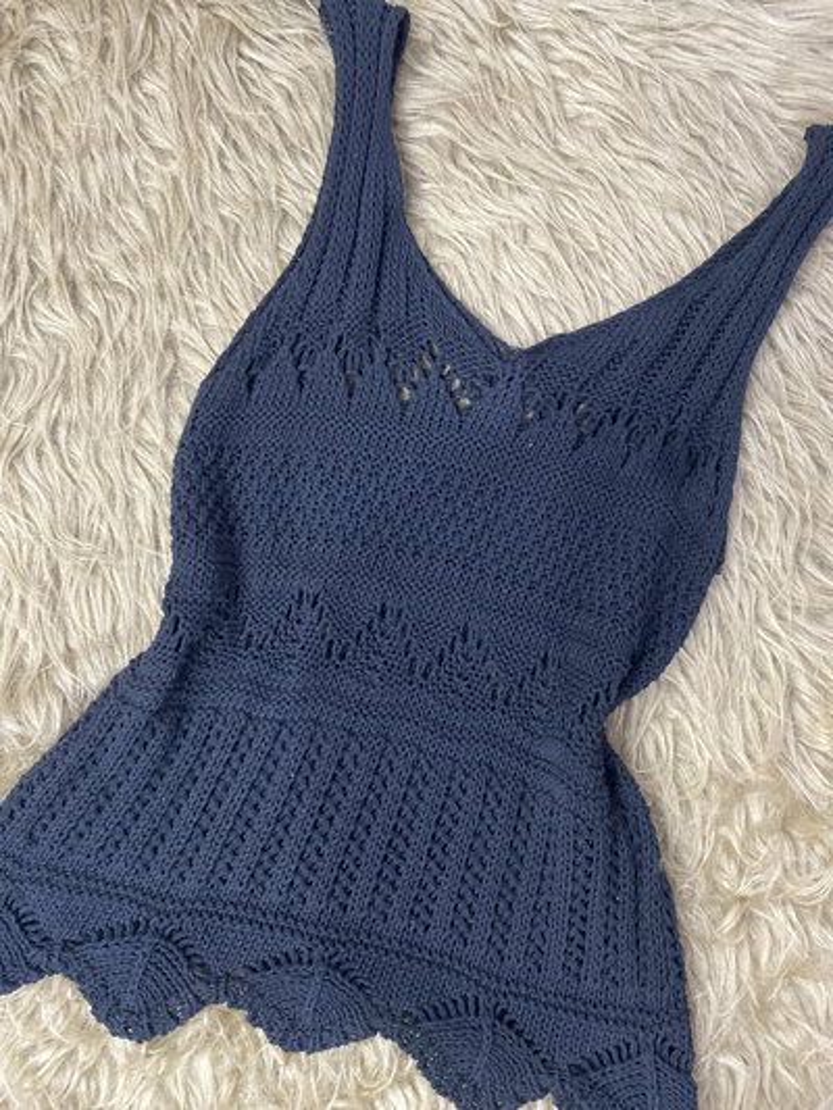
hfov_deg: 53.1
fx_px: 834
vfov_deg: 67.3
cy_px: 555
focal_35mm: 26
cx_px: 416
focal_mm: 4.25
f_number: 1.8
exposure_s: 1/33
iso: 400
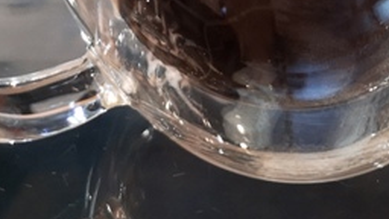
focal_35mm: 92
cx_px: 257
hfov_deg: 23.1
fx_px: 949
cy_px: -309
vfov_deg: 11.1
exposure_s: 1/30
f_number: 1.8
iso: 320
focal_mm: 3.95
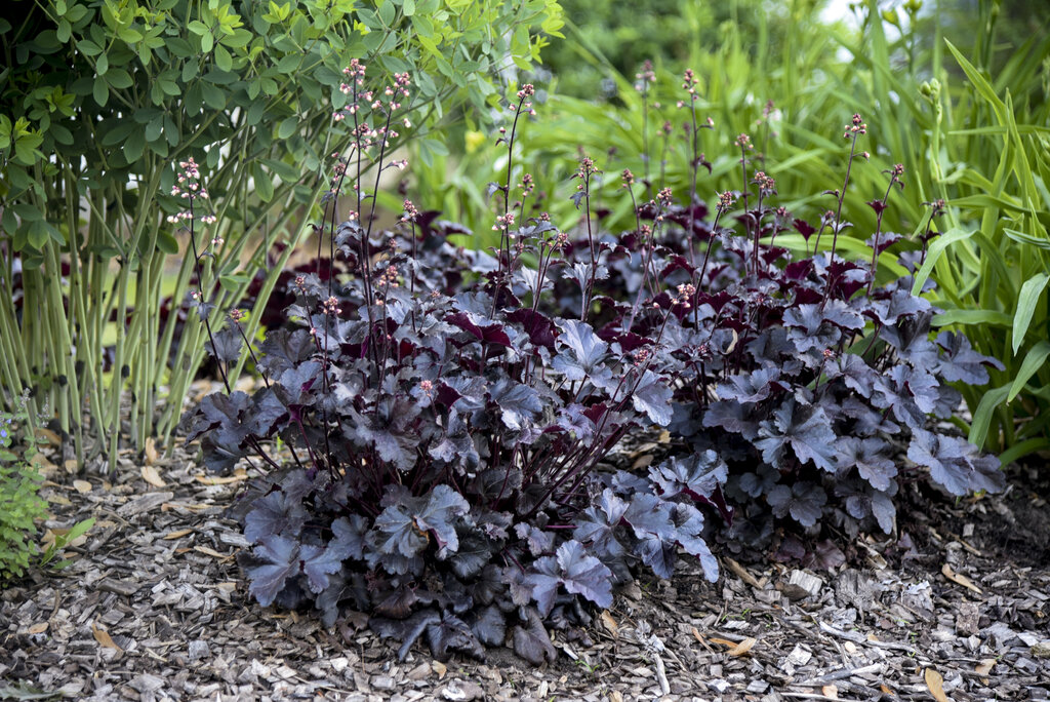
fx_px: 2772
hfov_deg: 21.4
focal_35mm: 95
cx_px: 525
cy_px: 351
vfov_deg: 14.4
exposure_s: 1/60
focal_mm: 95
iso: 400
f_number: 4
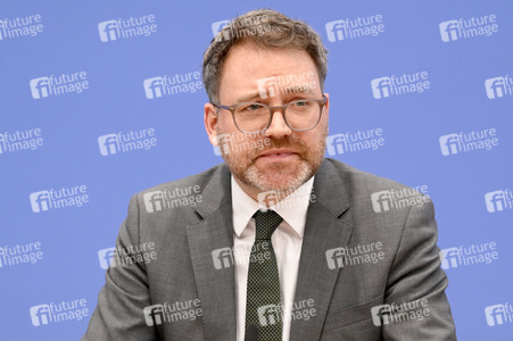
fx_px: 1709
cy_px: 170
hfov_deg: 17.1
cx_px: 256
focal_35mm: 120
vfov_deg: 11.4
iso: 5000
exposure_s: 1/500
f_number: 5.6
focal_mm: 120
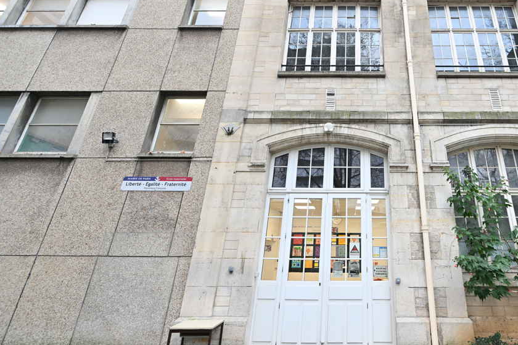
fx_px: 288
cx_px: 355
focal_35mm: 20
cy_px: 124
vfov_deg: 60.9
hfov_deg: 80.5
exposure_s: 1/80
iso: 280
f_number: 3.5
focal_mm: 14
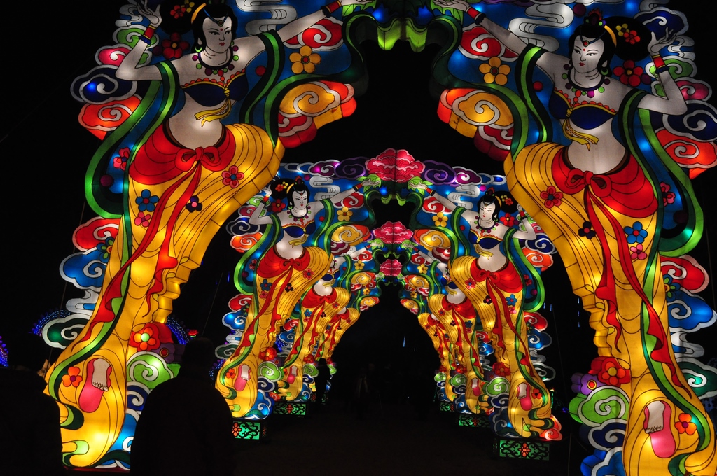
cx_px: 358
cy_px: 238
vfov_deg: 32.9
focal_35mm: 40
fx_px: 806
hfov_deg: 48.0
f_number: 3.8
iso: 1600
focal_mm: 27
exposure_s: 1/200
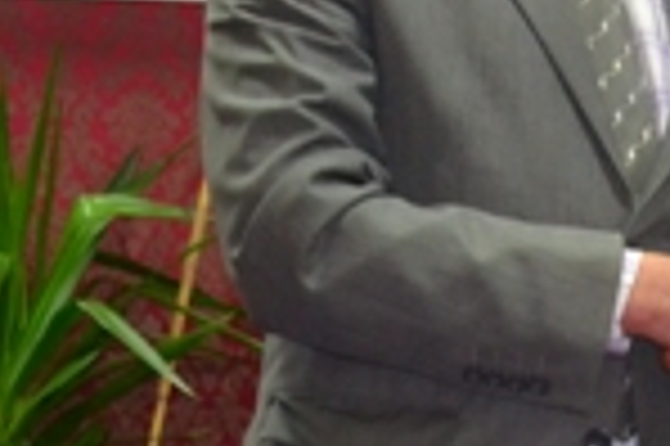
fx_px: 4620
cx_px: 863
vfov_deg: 5.5
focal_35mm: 249
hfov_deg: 8.2
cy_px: 88
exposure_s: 1/60
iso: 2500
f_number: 5.6
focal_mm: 55
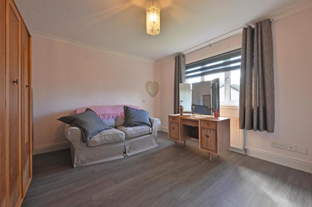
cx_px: 156
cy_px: 104
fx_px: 121
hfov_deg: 104.3
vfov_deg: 81.1
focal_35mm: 14
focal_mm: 14
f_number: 13
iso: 2500
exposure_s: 1/125
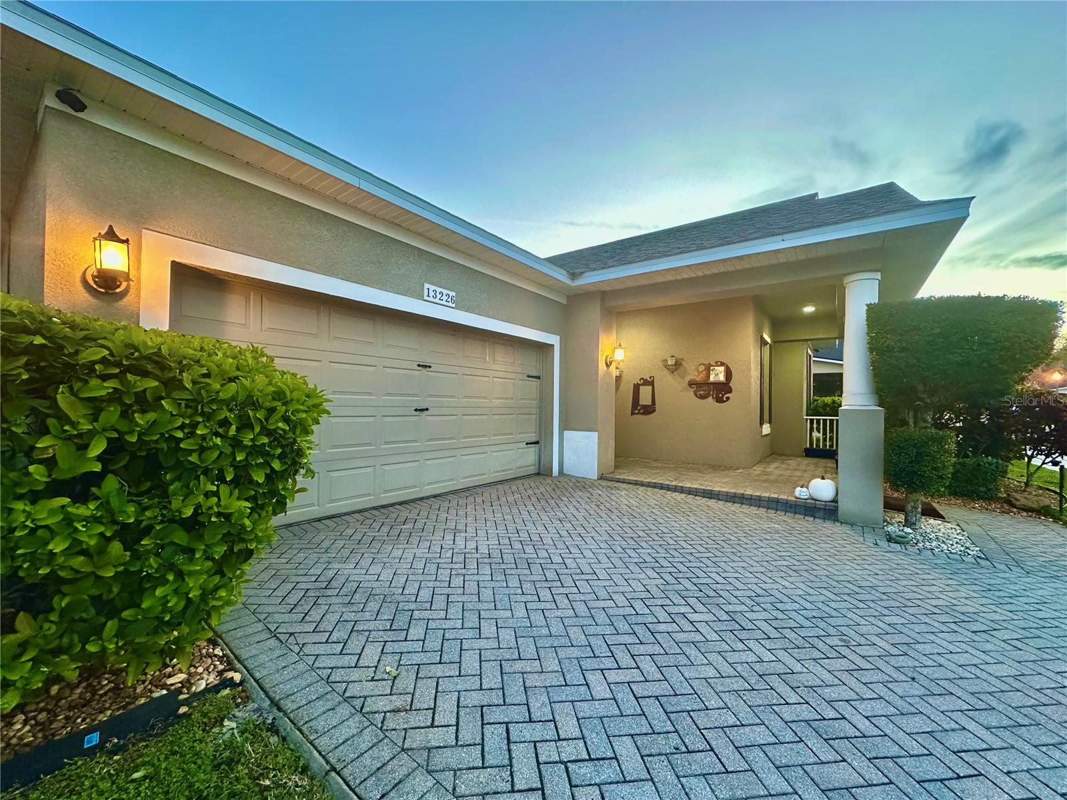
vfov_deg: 85.7
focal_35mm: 14
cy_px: 400
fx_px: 432
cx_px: 534
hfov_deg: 102.1
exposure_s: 1/60
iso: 800
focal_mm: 2.22
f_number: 2.2
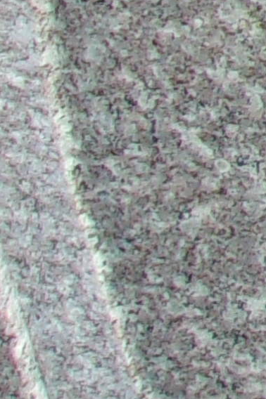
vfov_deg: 8.3
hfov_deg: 4.6
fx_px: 2530
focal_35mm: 228
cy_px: -560
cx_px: 1542
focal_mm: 4.9
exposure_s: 1/350
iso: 80
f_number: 3
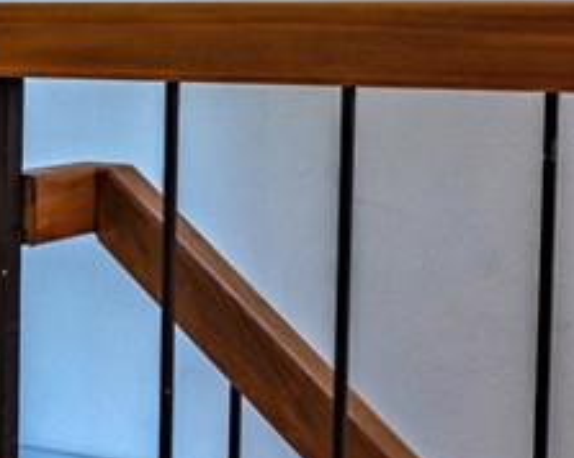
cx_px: 340
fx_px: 1171
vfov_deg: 21.9
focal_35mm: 69
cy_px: 98
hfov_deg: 27.5
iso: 125
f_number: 3.2
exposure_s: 1/40
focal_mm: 16
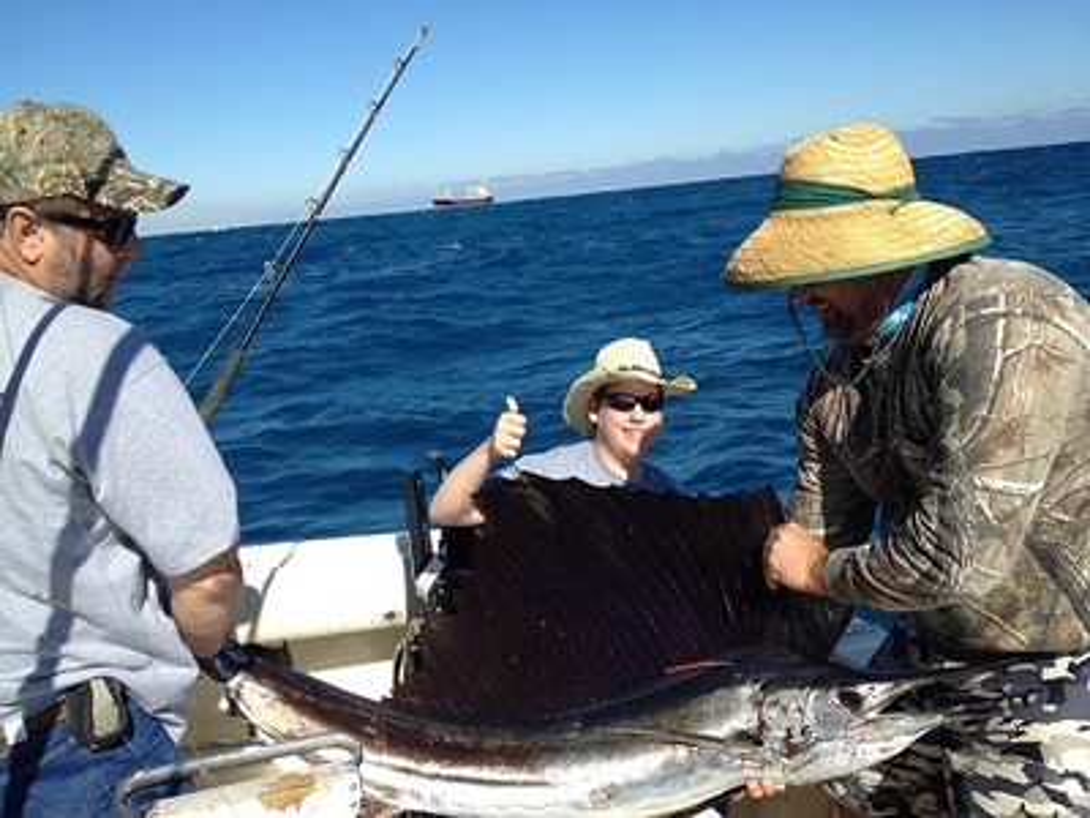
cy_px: 409
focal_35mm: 35
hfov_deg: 52.6
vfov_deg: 40.7
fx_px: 1102
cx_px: 545
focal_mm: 4.28
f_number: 2.4
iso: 64
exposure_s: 1/1727
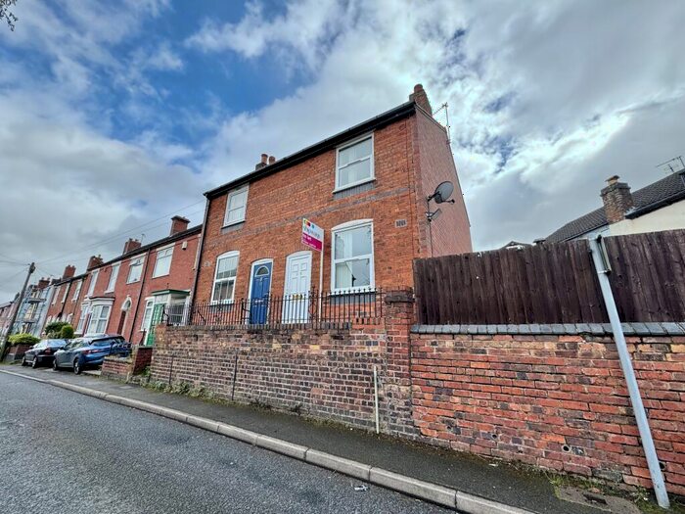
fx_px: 277
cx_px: 342
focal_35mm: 14
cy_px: 257
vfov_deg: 85.7
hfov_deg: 102.1
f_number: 2.2
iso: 40
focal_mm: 2.22
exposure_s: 1/501
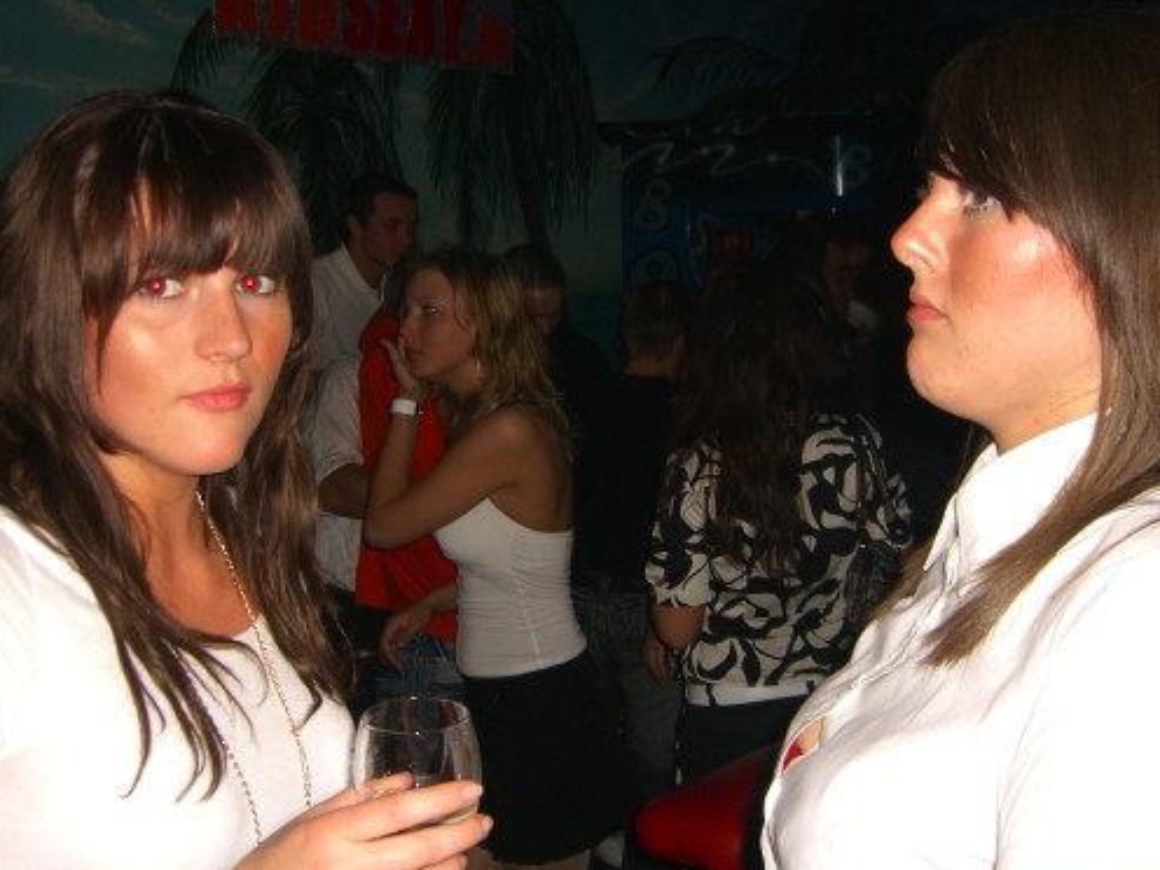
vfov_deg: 31.5
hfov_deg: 41.2
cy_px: 412
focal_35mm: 46
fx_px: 1541
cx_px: 629
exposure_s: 1/60
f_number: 2.8
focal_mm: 7.9
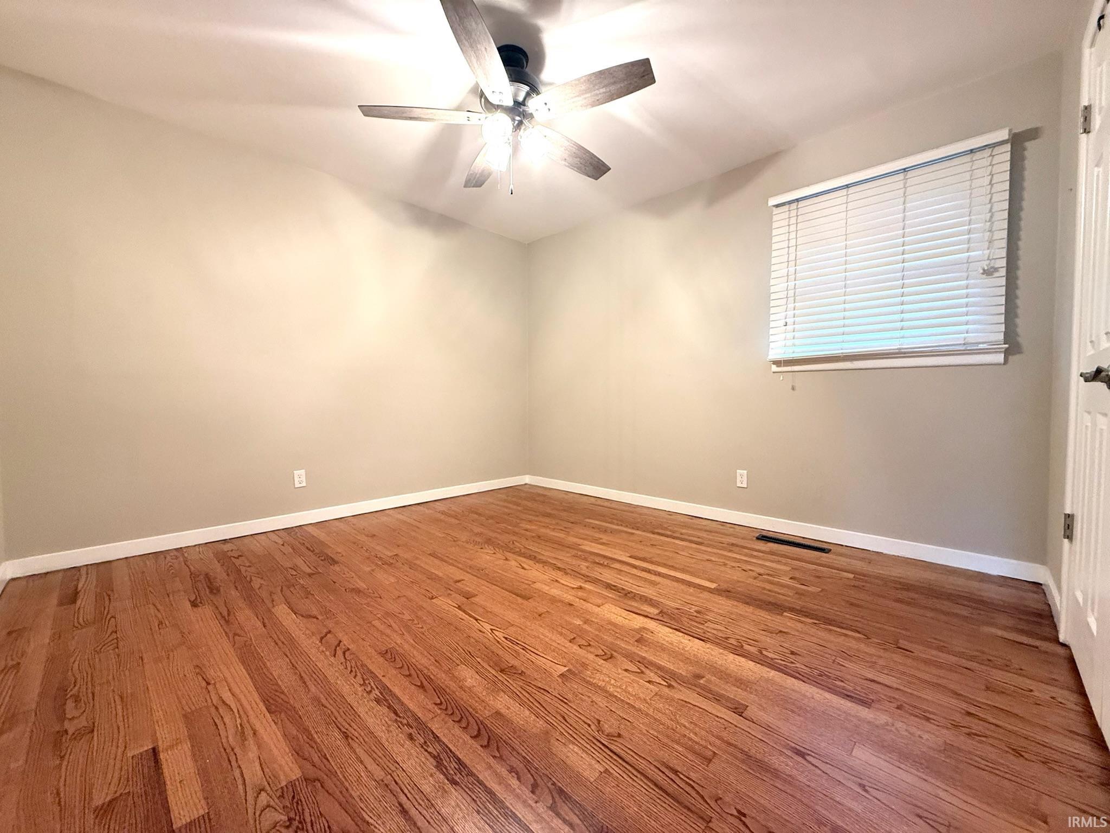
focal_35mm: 14
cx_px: 555
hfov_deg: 102.1
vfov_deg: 85.7
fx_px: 449
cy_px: 416
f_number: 2.2
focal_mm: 2.22
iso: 320
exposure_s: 1/60
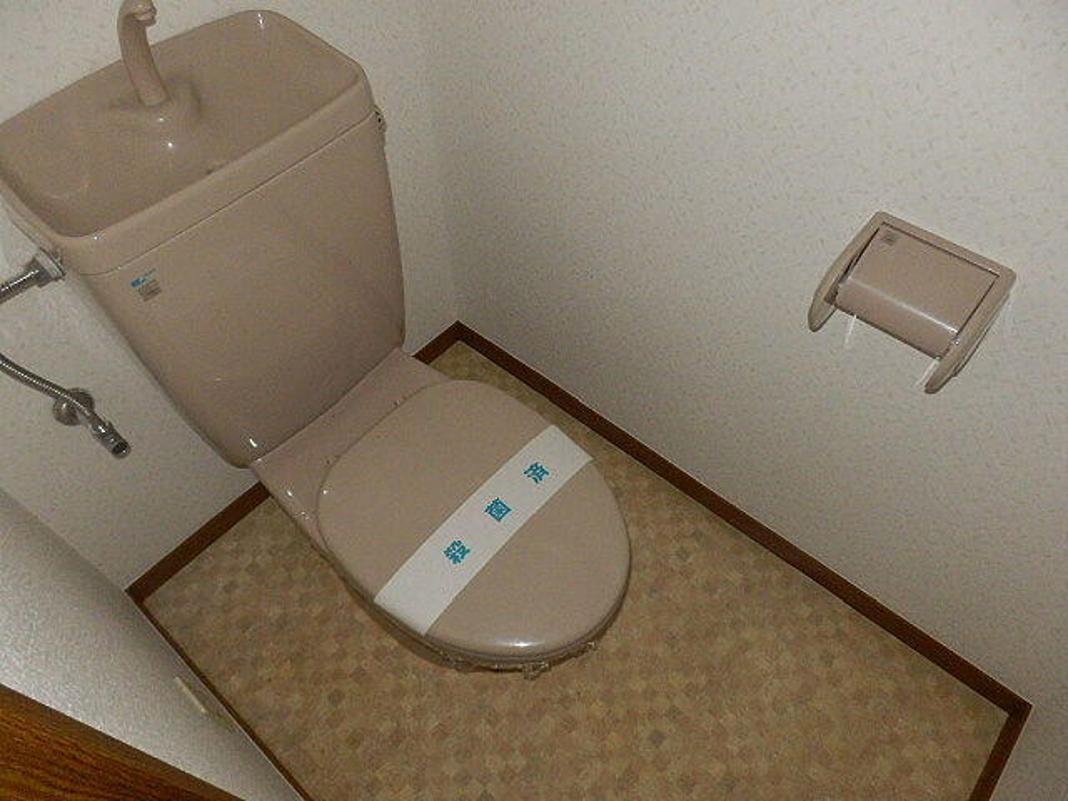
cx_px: 534
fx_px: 740
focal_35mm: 24
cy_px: 400
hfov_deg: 71.6
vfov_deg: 56.8
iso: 800
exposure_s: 1/30
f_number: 3
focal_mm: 4.2
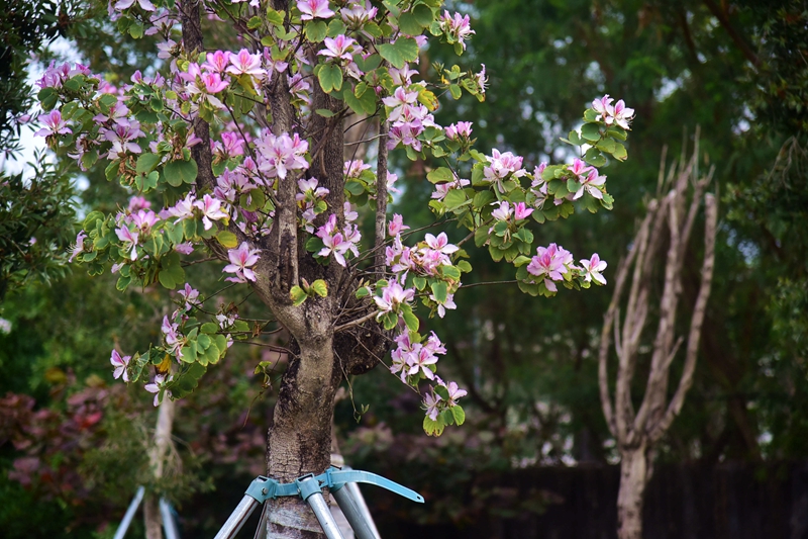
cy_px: 270
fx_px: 2693
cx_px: 404
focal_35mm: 120
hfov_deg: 17.1
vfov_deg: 11.4
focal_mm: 120
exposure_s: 1/4000
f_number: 4
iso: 1250
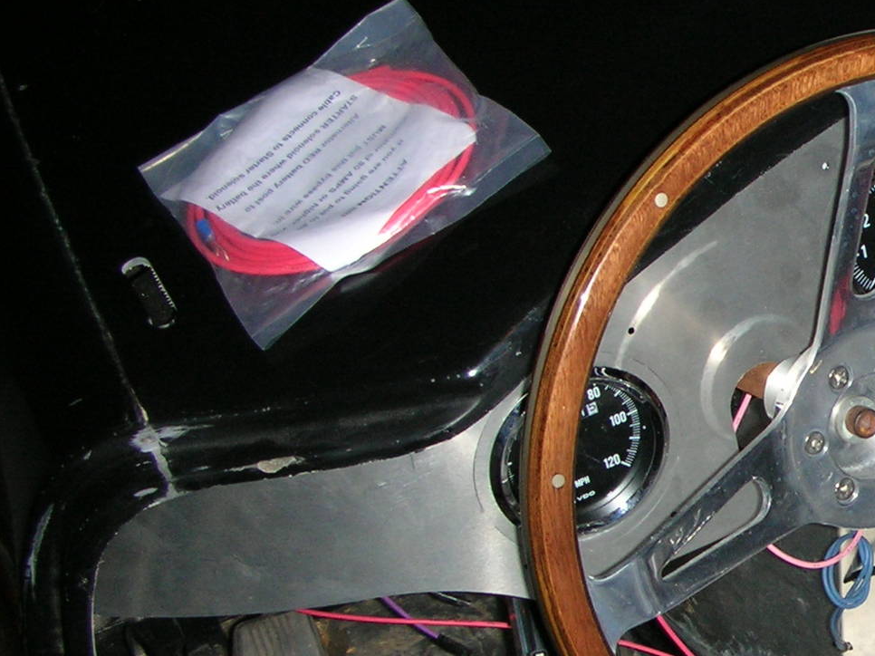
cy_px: 449
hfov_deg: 20.9
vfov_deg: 16.9
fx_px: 2199
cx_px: 1056
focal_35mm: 87
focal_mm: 5.8
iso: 85
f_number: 3
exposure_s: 1/60.1
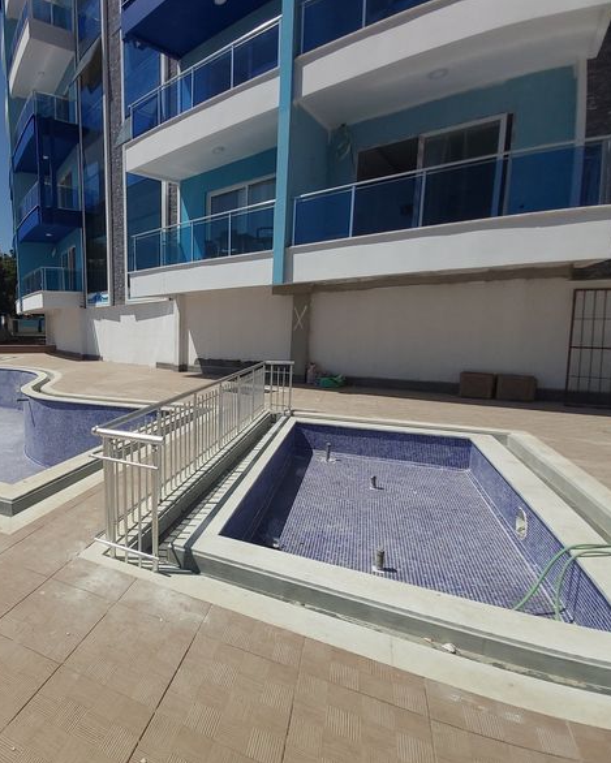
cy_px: 388
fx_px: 362
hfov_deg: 72.6
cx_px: 128
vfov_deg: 93.1
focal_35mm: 16
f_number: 2.2
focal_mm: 1.42
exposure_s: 1/3786
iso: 40
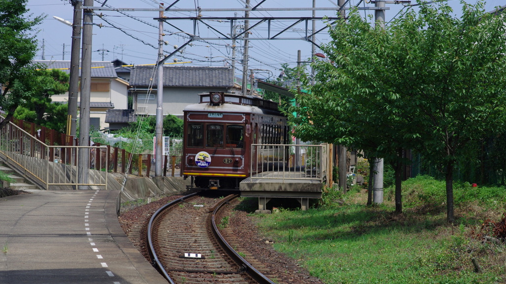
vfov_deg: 11.0
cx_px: 253
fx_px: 1476
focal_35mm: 110
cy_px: 154
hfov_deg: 19.5
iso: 100
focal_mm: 70
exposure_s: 1/800
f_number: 4
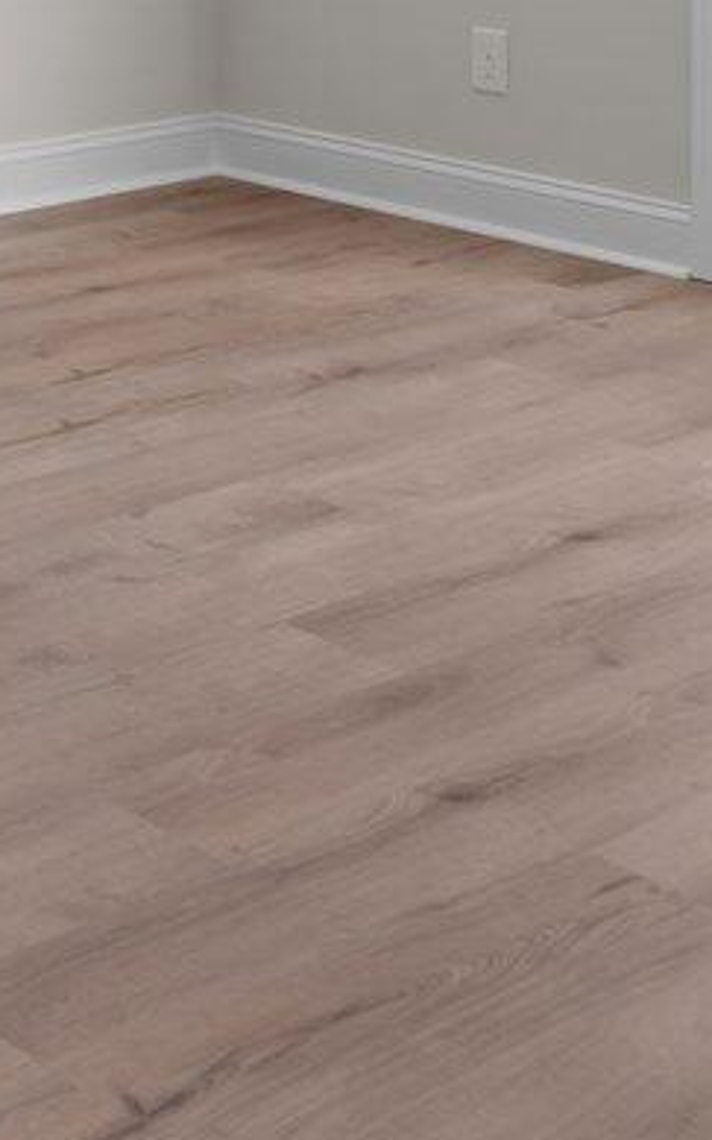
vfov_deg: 24.0
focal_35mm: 75
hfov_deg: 15.8
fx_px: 2329
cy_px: -360
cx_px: -404
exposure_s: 1/50
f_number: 8
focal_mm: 14
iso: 250
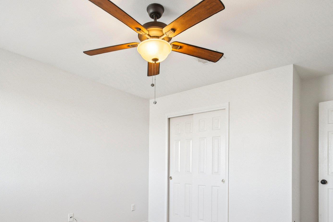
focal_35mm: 22
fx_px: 204
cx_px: 162
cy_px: 159
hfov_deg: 78.6
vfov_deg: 55.2
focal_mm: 10
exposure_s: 1/20
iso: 400
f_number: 8
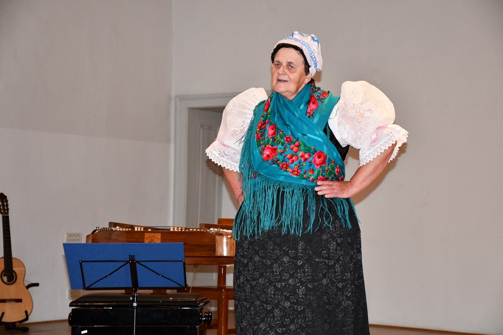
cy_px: 168
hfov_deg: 21.9
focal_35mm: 93
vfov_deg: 14.7
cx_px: 252
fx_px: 1300
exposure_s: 1/60
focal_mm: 62
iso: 2200
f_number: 5
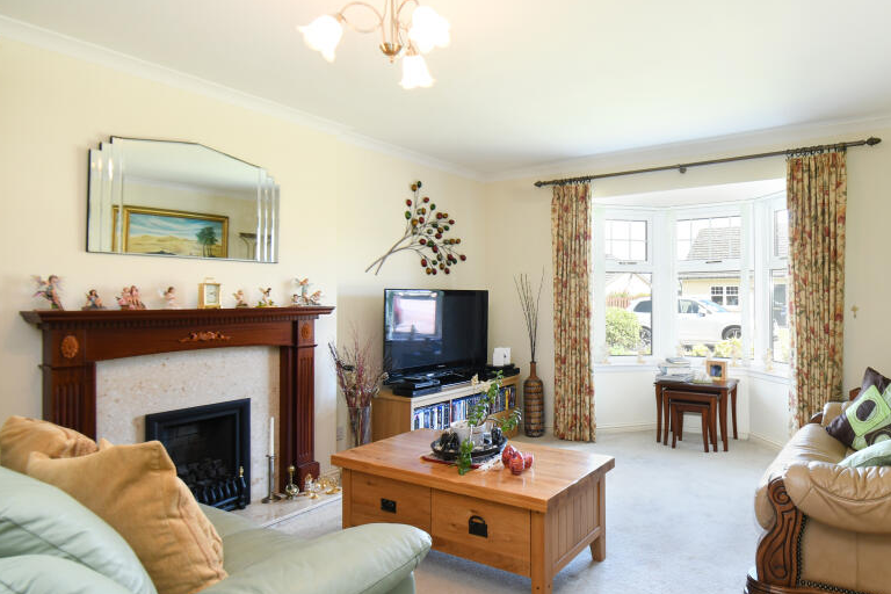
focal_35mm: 20
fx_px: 495
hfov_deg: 83.2
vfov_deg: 61.8
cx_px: 522
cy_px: 271
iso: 320
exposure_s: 1/6
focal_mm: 10
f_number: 8
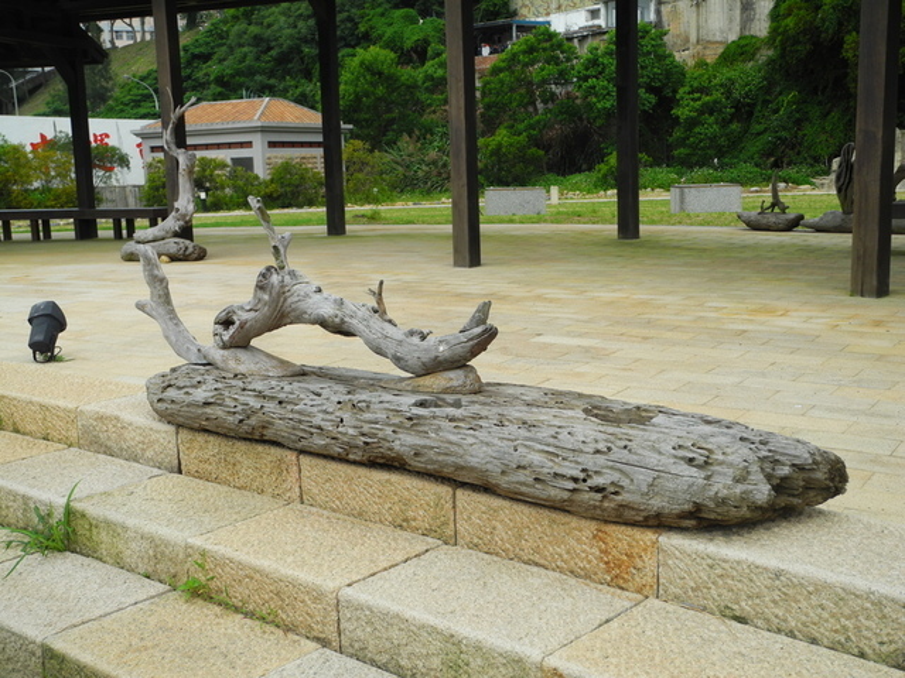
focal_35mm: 41
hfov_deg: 45.8
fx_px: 1072
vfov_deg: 35.1
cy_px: 339
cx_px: 452
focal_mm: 8.8
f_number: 3.2
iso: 100
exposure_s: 1/980
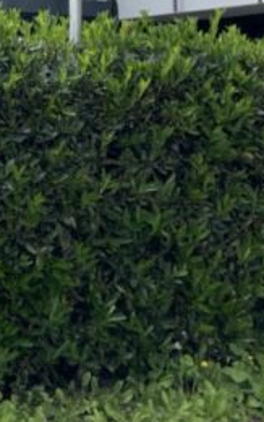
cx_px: -126
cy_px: -24
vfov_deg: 24.1
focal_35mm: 81
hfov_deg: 15.0
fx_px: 933
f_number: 1.6
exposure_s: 1/2564
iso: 32
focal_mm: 4.2
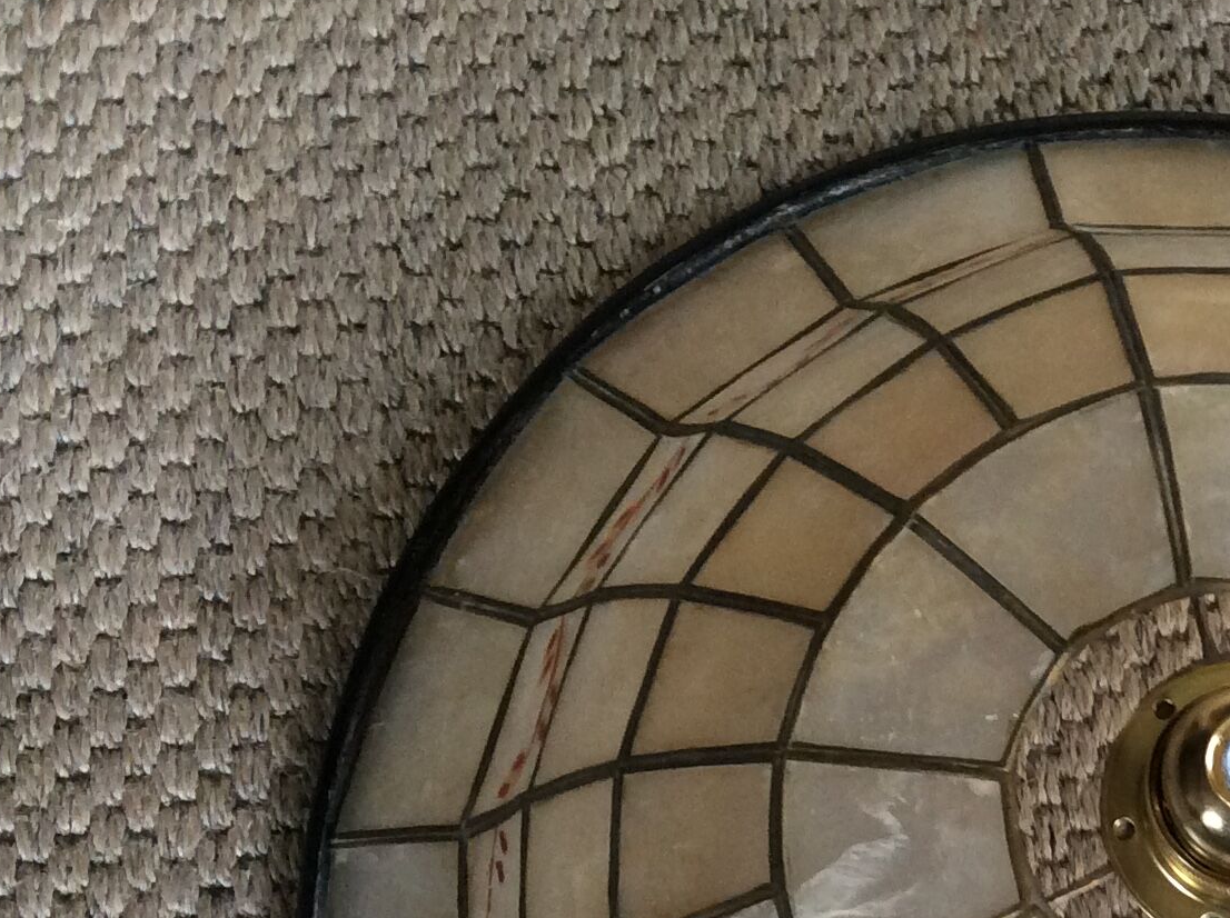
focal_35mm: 75
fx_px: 2661
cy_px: 989
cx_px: 1231
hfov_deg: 24.8
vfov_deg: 18.9
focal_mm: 3.3
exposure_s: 1/25
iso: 100
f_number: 2.4
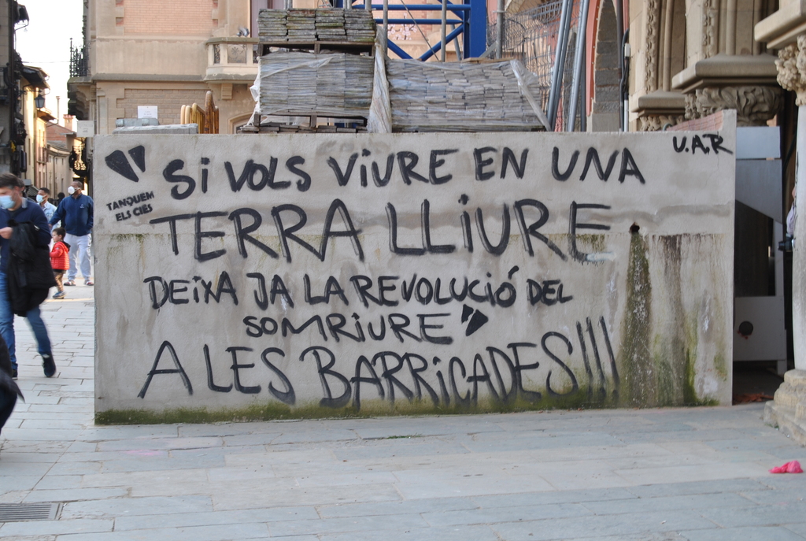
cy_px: 270
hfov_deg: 24.6
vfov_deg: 16.6
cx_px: 403
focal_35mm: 82
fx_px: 1851
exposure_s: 1/15
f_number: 9
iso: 100
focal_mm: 55
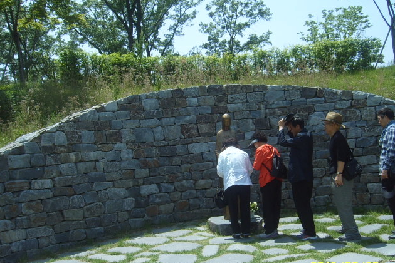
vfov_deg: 35.9
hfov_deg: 51.9
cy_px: 137
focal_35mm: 37
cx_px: 196
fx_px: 406
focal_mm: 5.8
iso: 50
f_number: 5.8
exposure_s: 1/250
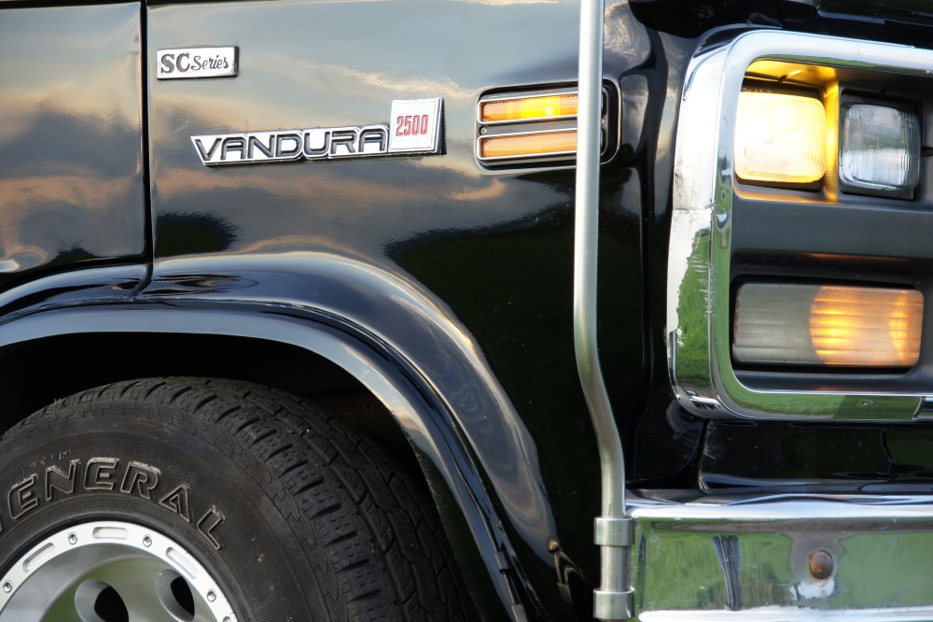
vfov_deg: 12.2
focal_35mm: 112
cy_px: 311
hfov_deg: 18.2
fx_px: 2915
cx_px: 466
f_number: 5.6
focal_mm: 75
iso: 200
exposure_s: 1/40
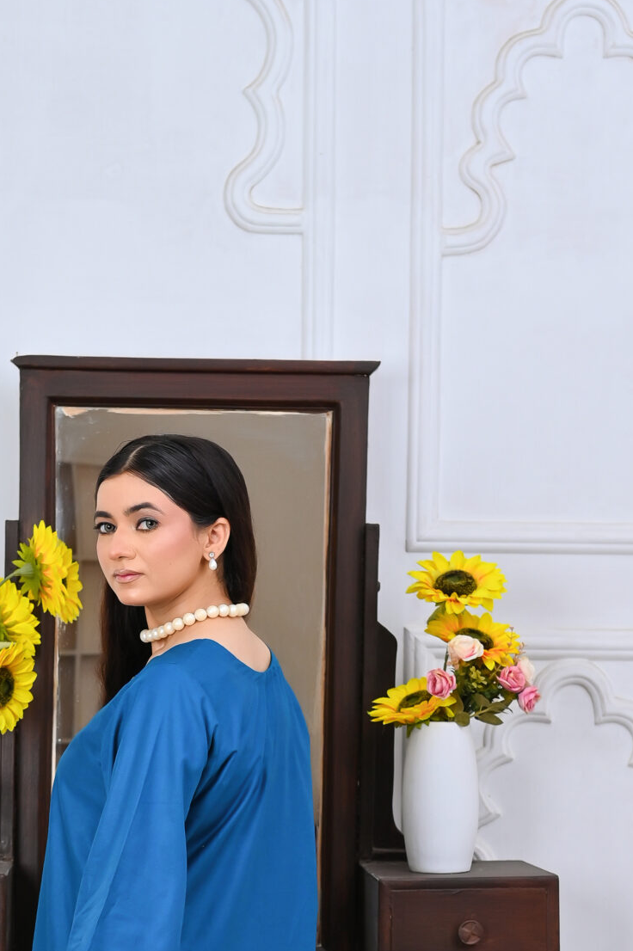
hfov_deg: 16.8
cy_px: 819
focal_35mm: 81
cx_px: 206
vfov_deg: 24.5
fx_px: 2139
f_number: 4
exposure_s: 1/160
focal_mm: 35
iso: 250
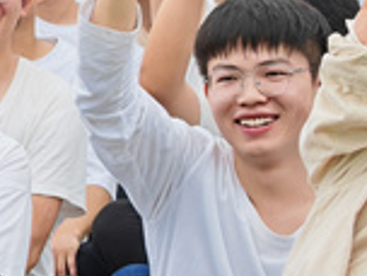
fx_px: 3986
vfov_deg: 4.0
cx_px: 478
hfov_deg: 5.2
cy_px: 82
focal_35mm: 376
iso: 50
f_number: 3
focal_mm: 14.92
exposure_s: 1/690
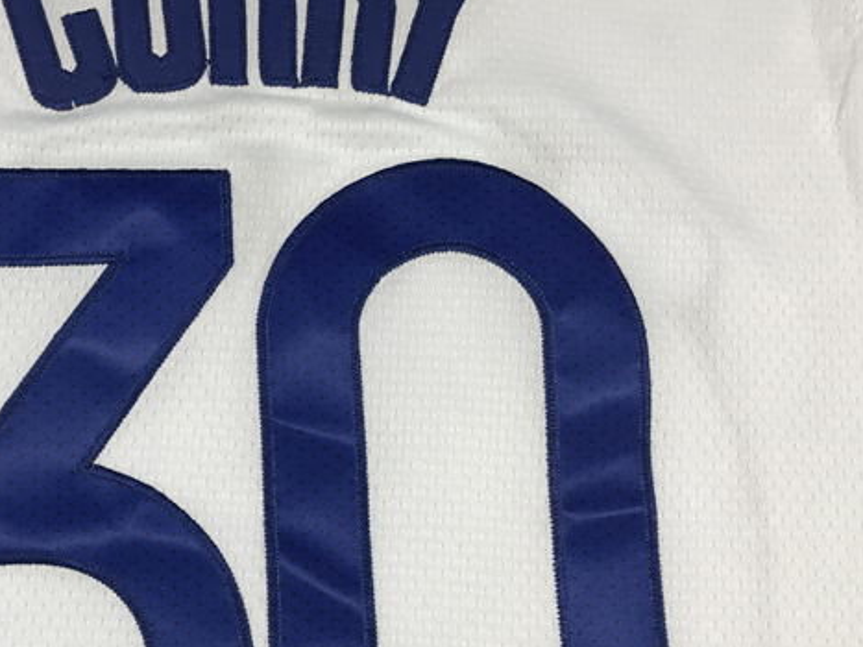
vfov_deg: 30.2
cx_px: 249
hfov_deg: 38.9
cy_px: 392
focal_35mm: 48
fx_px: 1196
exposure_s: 1/100
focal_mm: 3.99
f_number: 1.8
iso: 20
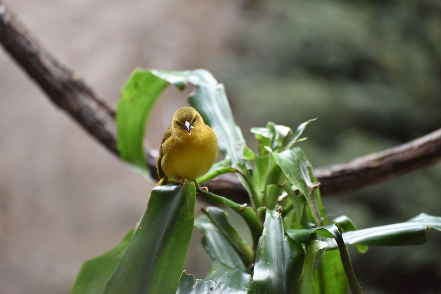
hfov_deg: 8.9
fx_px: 2818
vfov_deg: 6.0
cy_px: 147
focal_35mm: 230
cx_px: 220
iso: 7200
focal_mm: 230
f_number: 5.3
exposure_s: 1/500
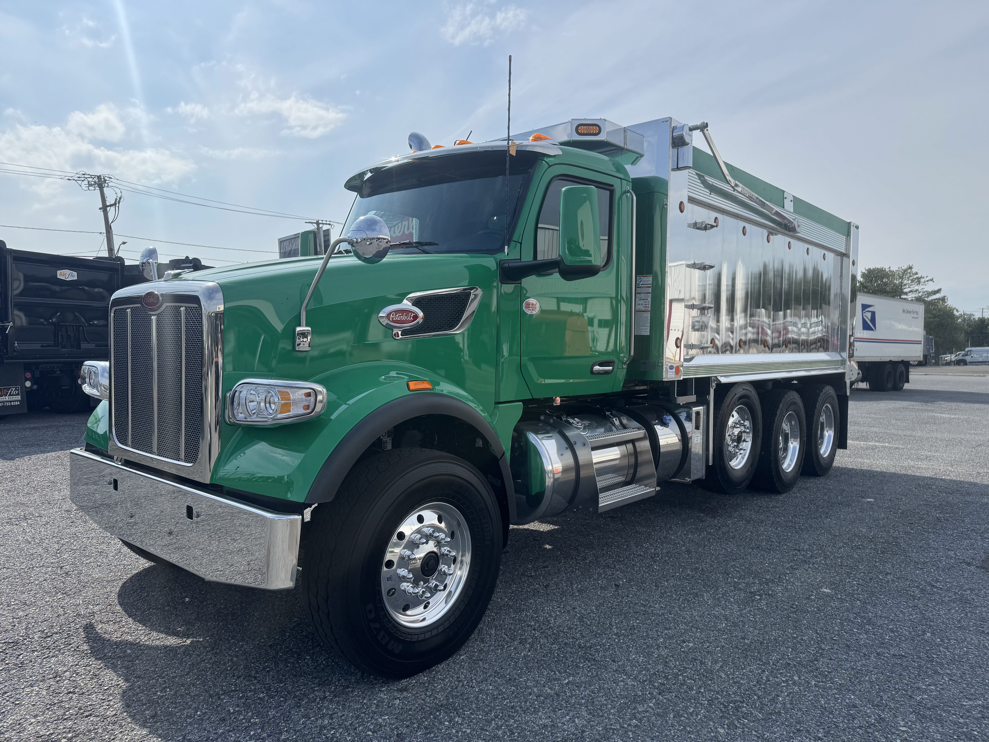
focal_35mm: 24
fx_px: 686
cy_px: 371
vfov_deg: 56.8
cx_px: 494
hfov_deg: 71.6
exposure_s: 1/7092
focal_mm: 6.76
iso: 80
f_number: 1.78
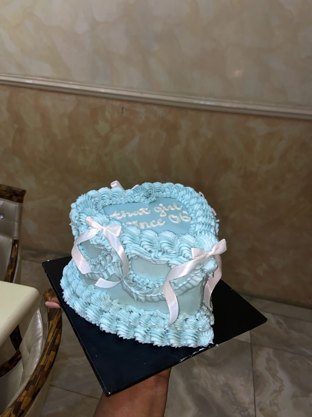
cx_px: 156
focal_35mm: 26
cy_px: 208
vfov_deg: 67.3
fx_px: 312
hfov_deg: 53.1
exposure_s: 1/17
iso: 50
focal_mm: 4.25
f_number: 1.8
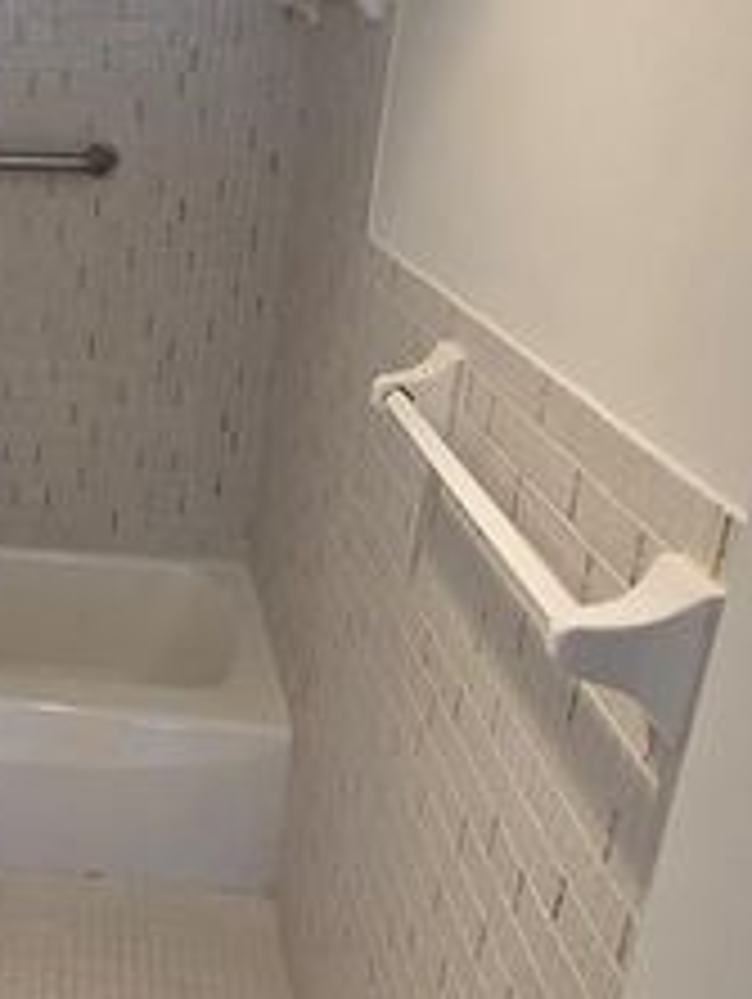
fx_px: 1127
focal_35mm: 39
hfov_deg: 32.1
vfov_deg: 47.8
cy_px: 457
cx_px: -95
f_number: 2.2
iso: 80
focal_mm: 2.2
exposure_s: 1/120
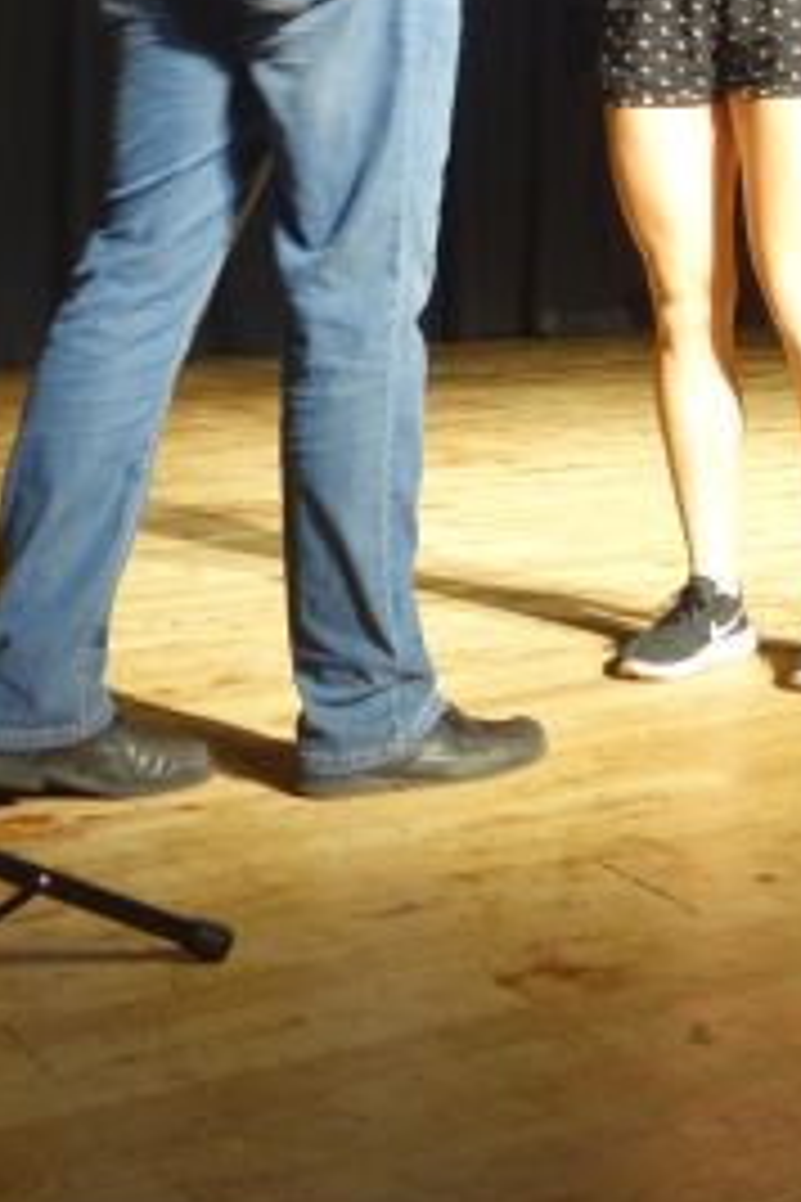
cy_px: -108
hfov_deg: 17.1
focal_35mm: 79
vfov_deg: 24.1
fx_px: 2636
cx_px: 664
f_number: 2.5
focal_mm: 12.32
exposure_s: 1/40
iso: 160
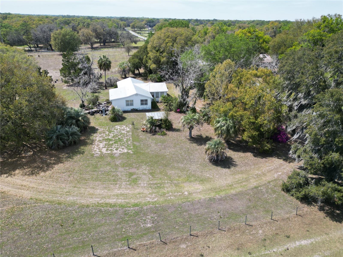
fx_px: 238
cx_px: 172
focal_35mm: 24
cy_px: 128
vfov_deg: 56.8
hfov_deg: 71.6
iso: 200
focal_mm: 6.72
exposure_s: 1/2500
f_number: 1.7
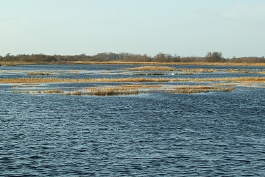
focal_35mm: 101
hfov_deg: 20.2
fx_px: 744
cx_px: 138
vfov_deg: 13.6
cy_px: 92
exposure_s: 1/180
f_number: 11
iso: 400
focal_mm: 62
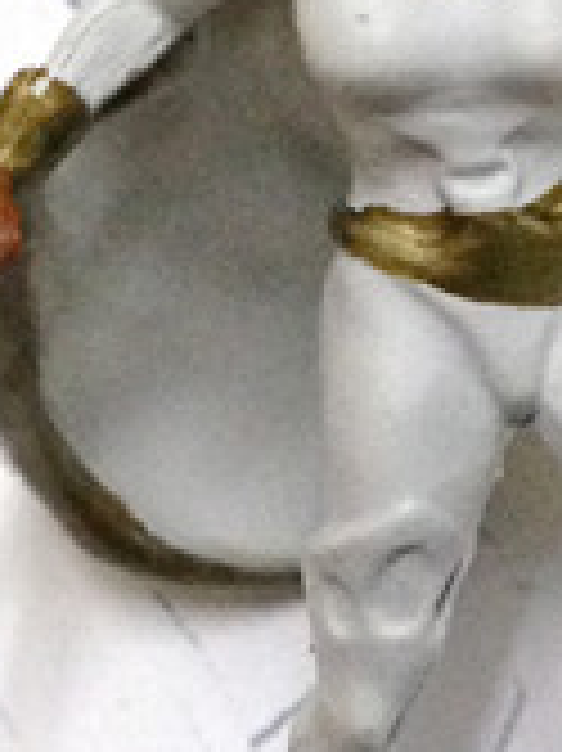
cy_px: 248
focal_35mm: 198
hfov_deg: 7.5
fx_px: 4292
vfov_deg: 10.0
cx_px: 333
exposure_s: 1/20
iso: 320
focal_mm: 4.12
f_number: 2.4
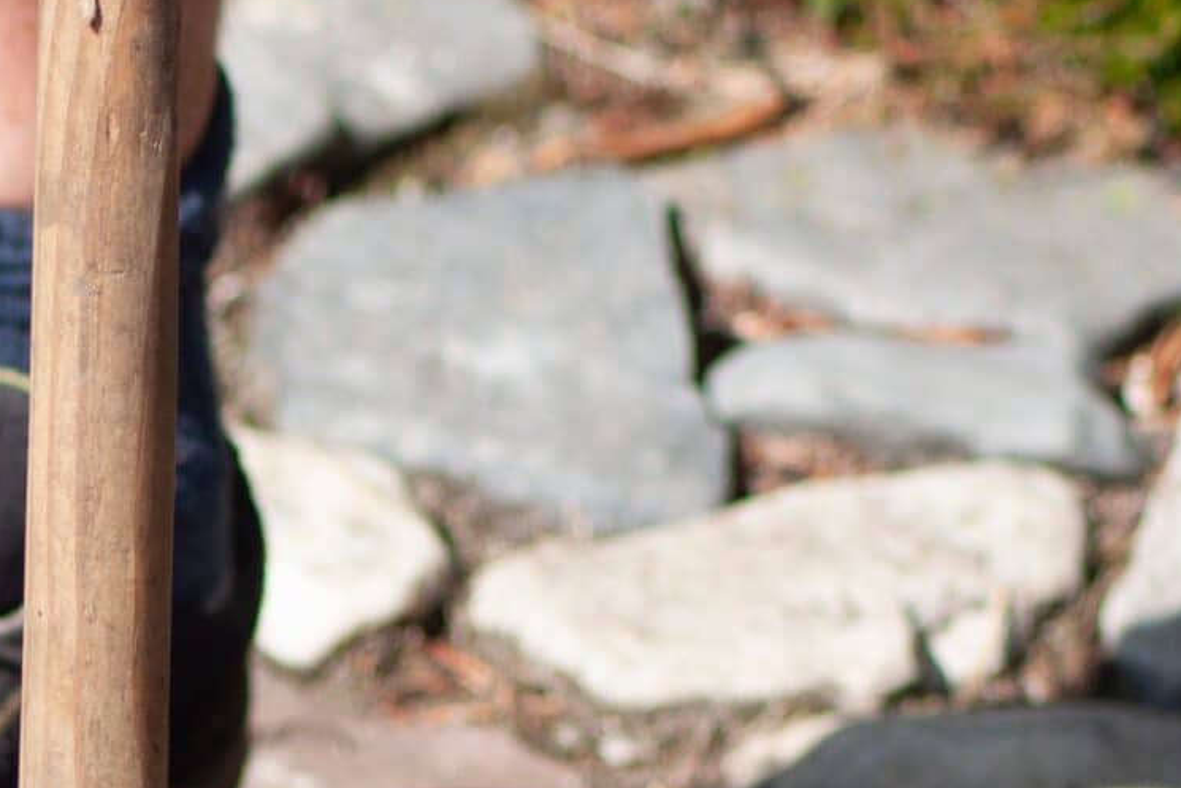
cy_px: 1458
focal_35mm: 521
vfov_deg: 2.6
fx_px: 17094
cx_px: 111
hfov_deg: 4.0
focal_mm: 90
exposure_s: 1/800
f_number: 5.6
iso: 200
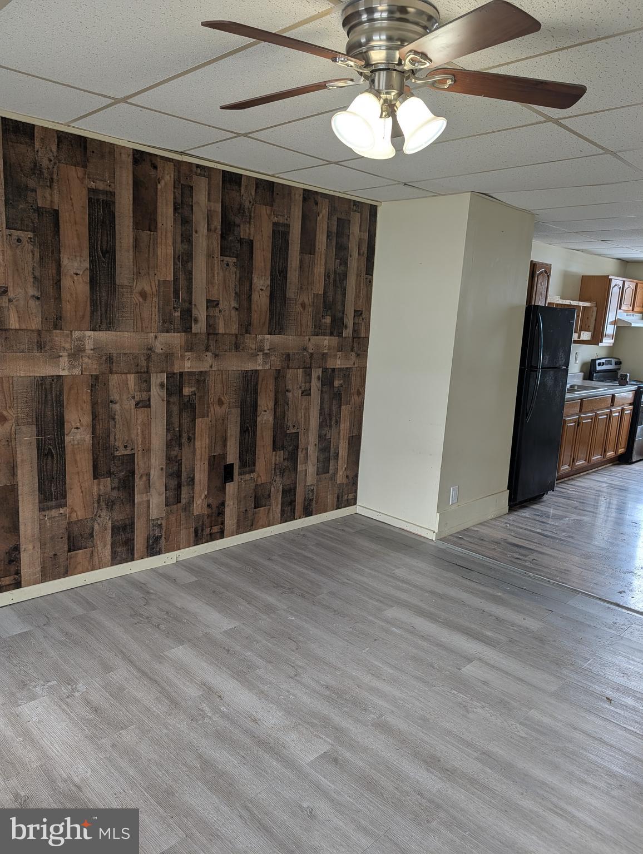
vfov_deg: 71.5
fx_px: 593
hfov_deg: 56.9
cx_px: 322
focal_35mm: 24
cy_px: 427
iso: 29
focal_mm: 6.9
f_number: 1.68
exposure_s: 1/74.9
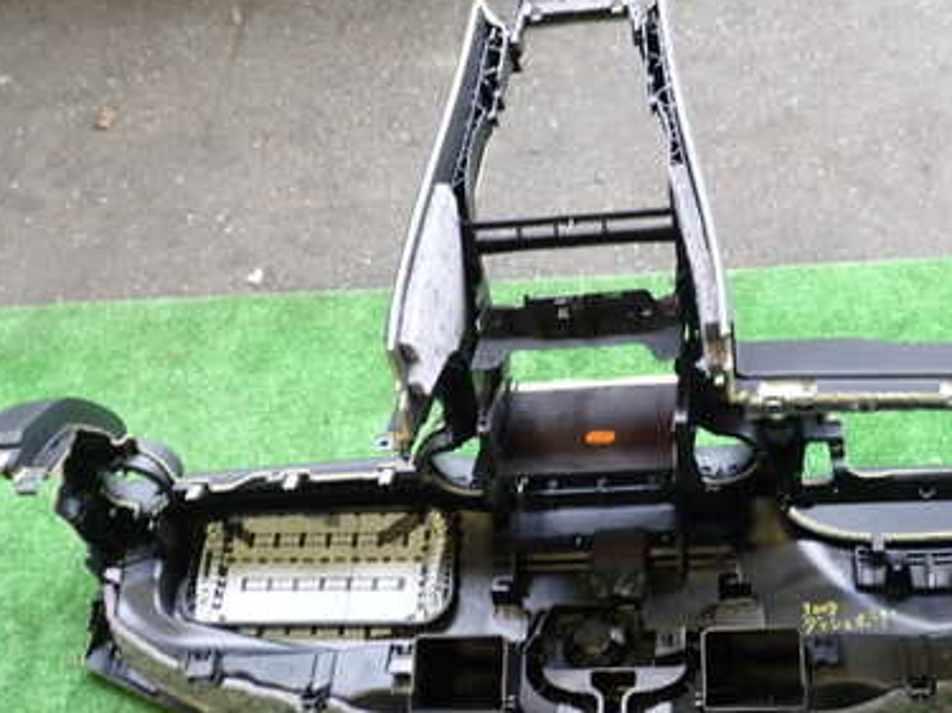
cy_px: 393
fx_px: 1320
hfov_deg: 39.4
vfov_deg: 30.2
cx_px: 604
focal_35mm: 48
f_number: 2.3
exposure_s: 1/40
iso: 200
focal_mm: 5.4
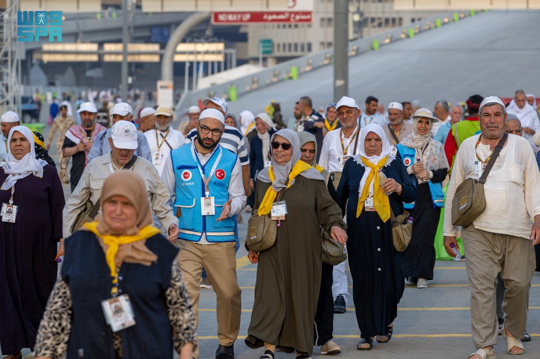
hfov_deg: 10.3
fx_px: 2999
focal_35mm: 200
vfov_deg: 6.9
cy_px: 180
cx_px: 270
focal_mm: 200
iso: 125
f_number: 7.1
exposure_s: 1/160
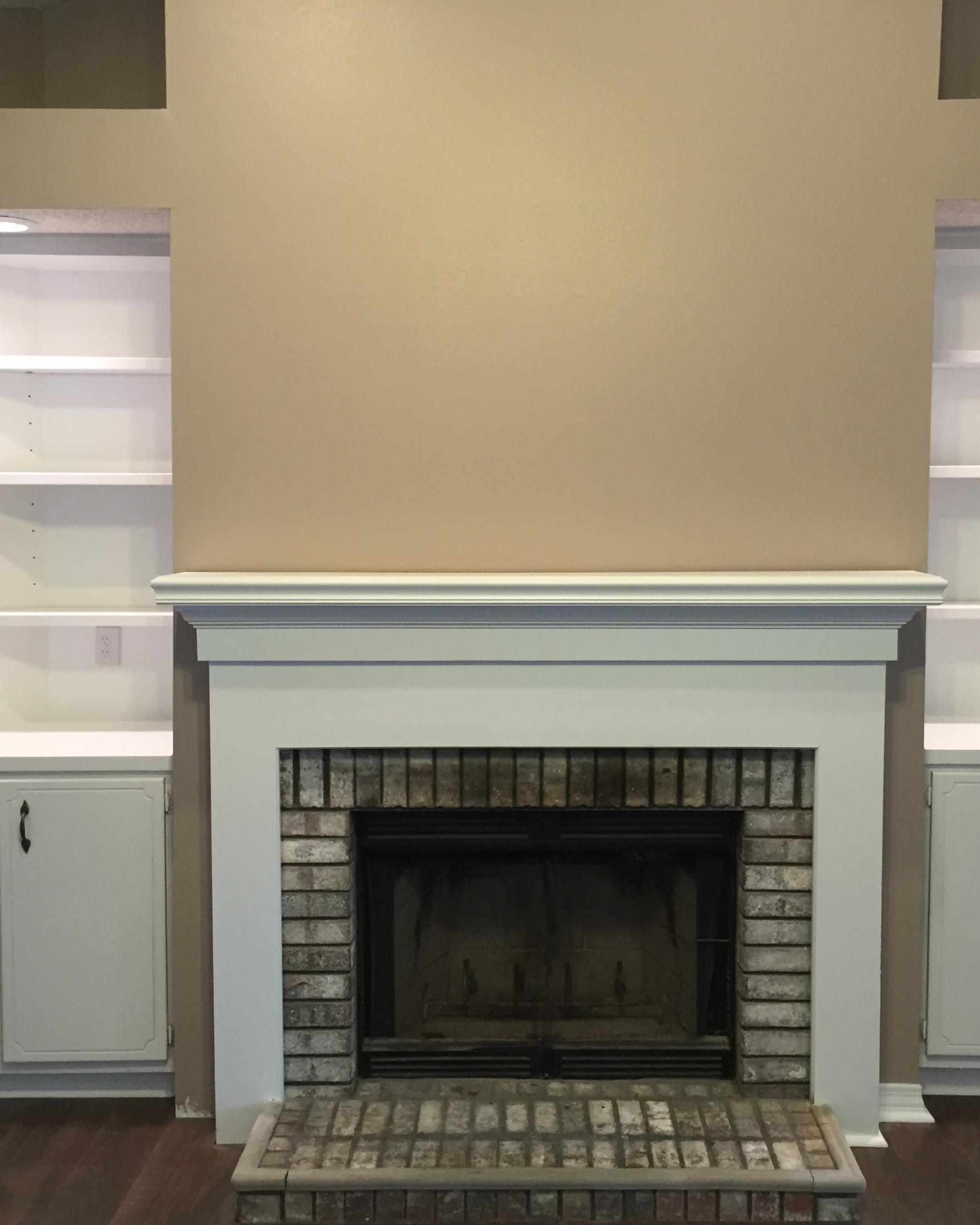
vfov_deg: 47.9
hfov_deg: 39.1
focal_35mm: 38
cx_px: 525
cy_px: 610
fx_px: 1378
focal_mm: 4.15
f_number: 2.2
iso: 100
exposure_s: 1/30
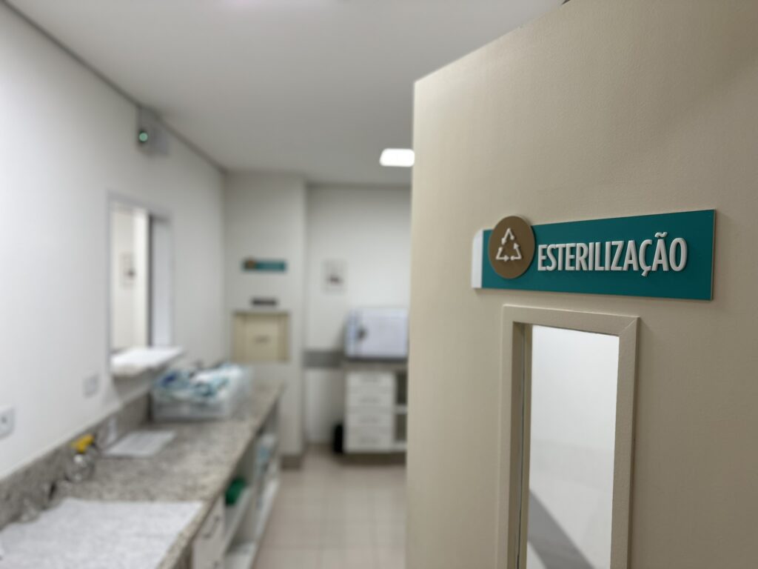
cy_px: 284
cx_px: 379
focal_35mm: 24
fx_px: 526
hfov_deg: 71.6
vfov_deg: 56.8
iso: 125
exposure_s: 1/60
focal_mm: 6.86
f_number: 1.78
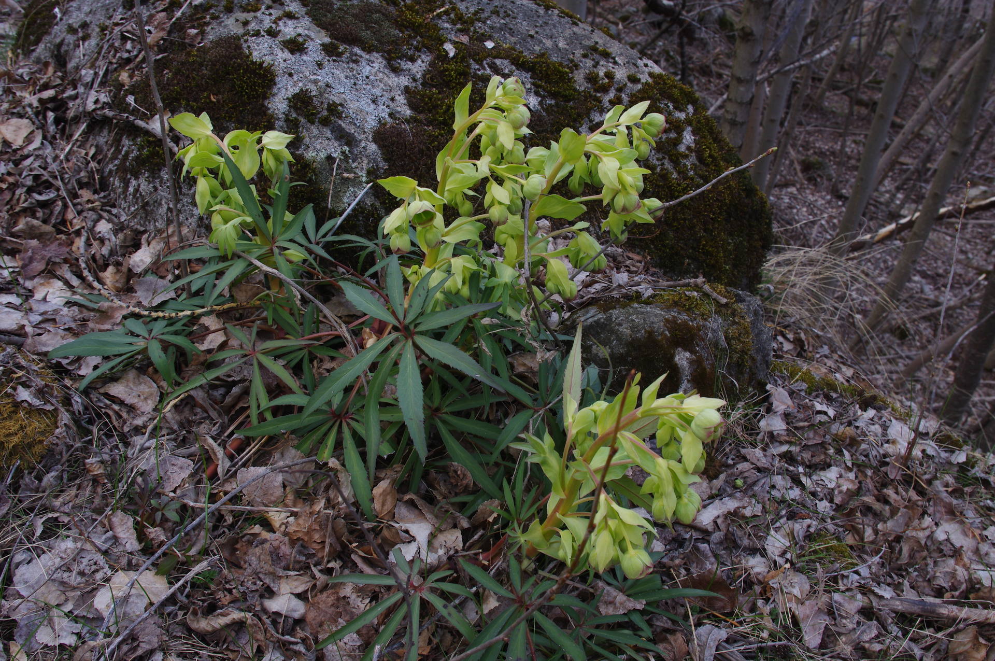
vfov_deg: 34.1
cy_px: 330
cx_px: 498
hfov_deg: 49.6
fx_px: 1077
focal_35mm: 39
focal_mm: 26.25
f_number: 10
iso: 200
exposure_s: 1/50
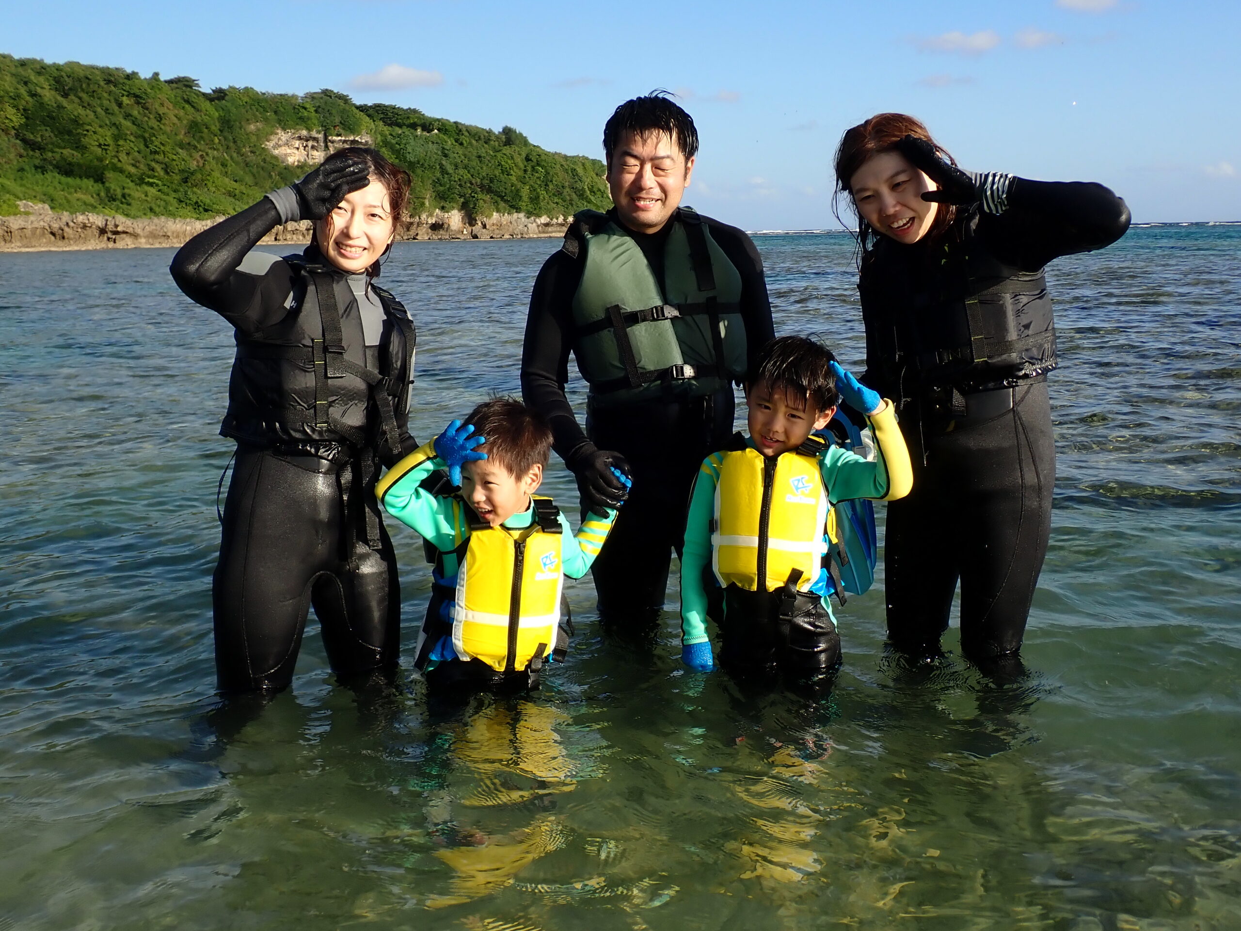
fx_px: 1291
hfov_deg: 51.4
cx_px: 620
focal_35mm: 36
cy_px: 466
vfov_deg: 39.7
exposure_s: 1/800
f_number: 3.5
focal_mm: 6.37
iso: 100
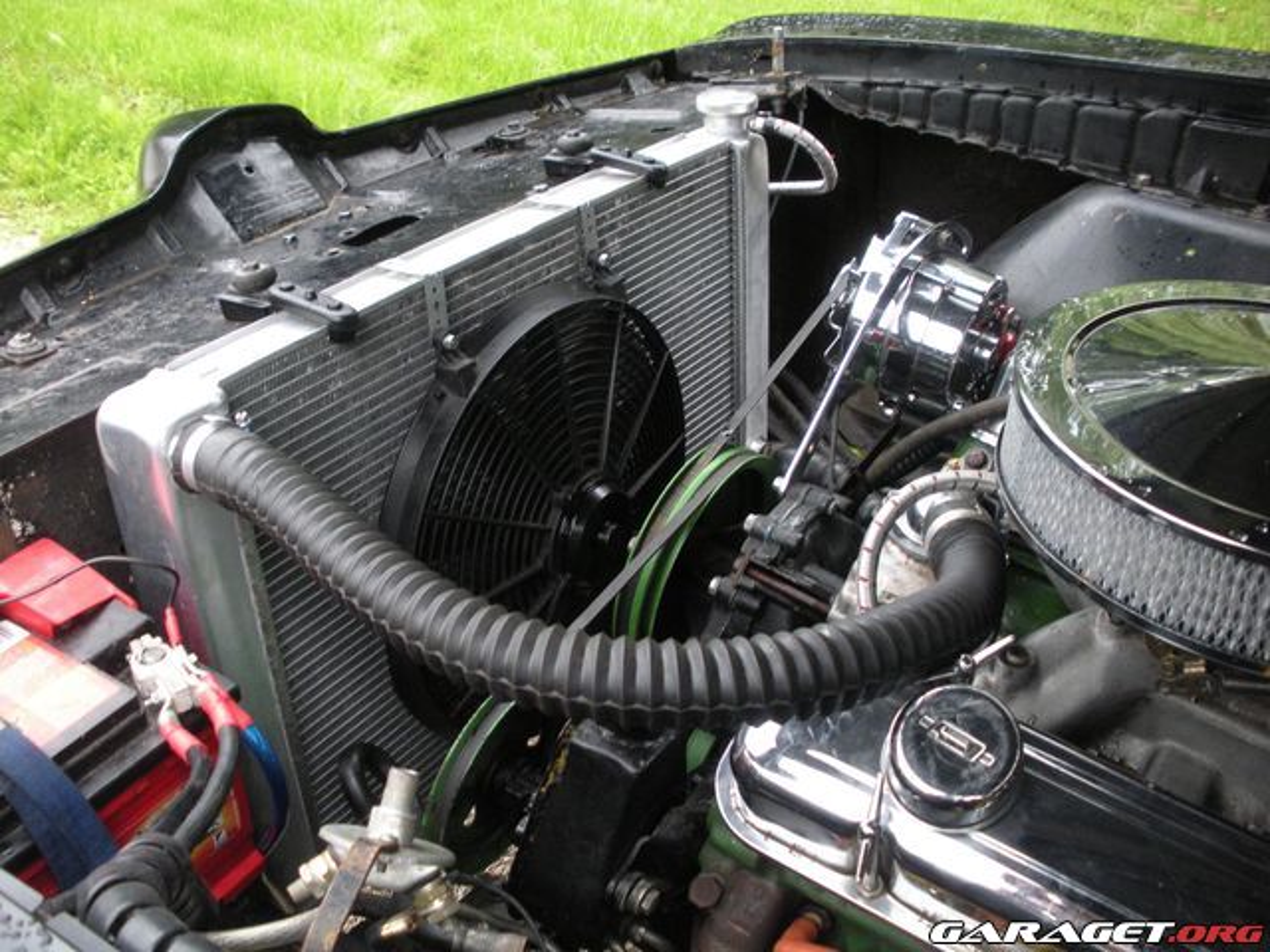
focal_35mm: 36
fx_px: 1321
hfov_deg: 51.4
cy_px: 476
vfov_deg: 39.7
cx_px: 635
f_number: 3.5
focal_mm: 6.3
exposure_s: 1/60
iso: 192
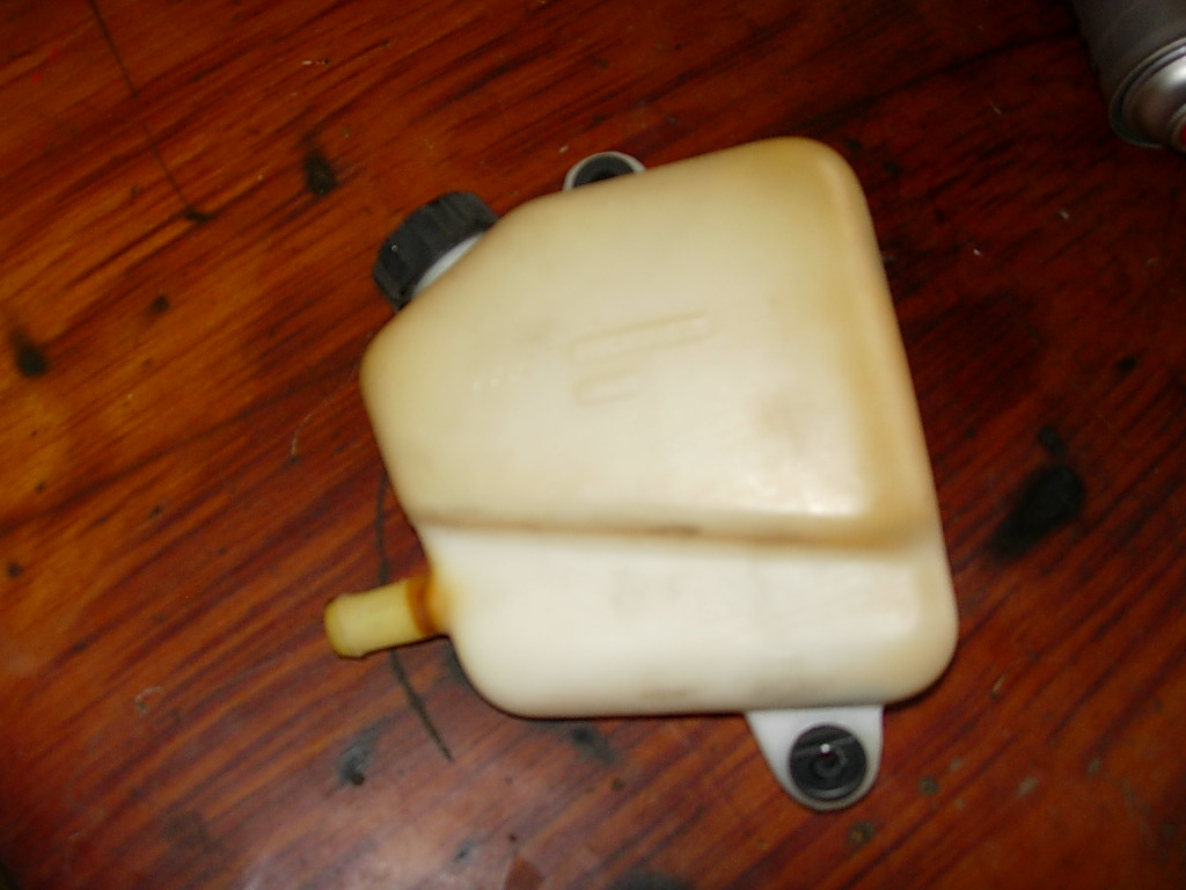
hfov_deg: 49.0
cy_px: 445
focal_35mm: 38
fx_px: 1302
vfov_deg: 37.7
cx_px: 593
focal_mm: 7.8
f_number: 2.8
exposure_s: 1/64
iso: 100
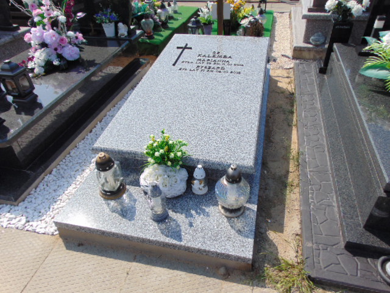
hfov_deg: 69.4
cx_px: 195
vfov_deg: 54.9
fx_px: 282
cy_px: 146
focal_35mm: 25
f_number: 7.7
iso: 80
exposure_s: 1/250
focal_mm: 4.5
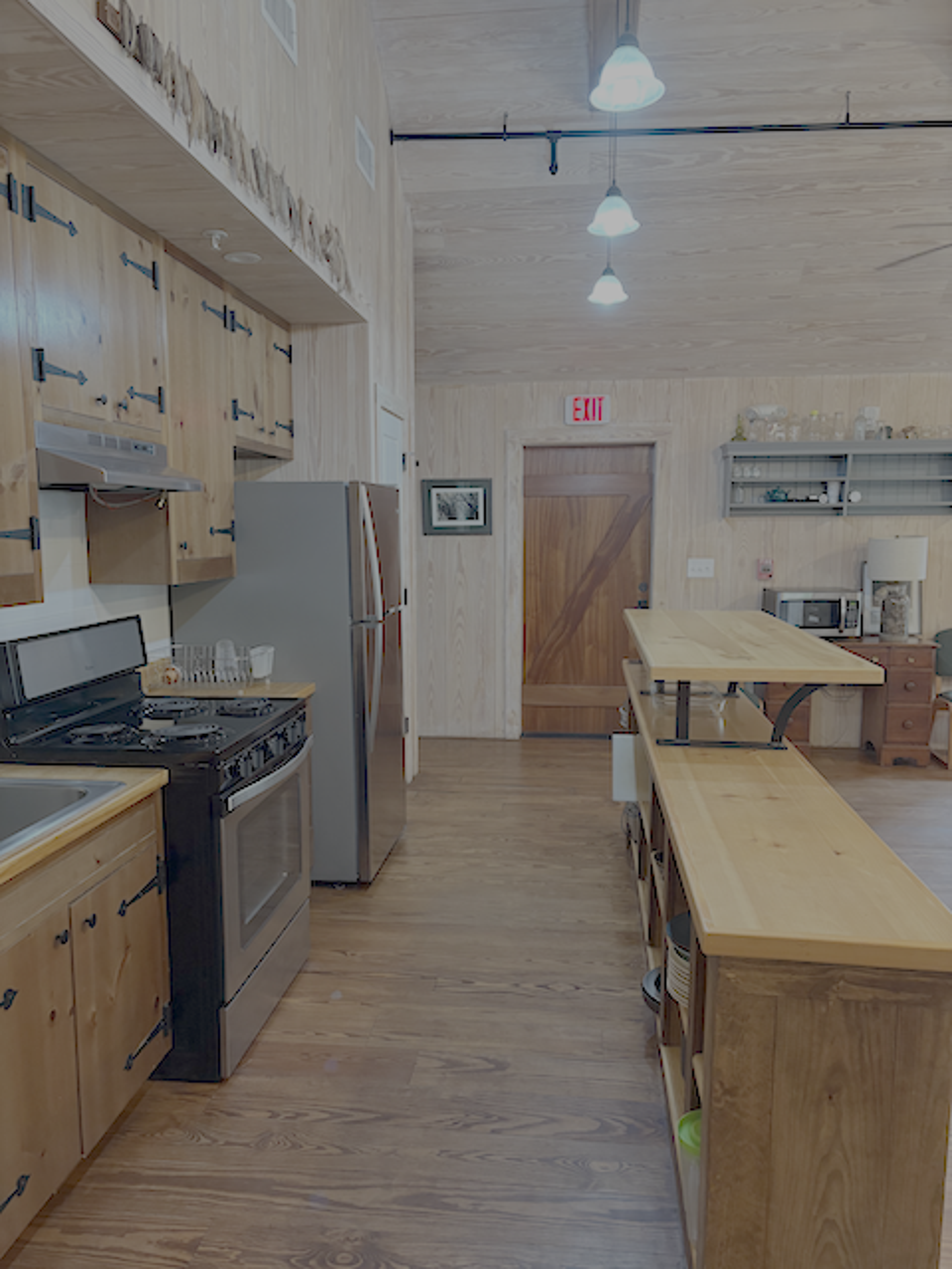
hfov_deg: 53.1
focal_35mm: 26
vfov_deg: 67.3
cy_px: 634
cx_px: 476
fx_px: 953
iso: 400
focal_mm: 5.96
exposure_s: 1/40
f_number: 1.6
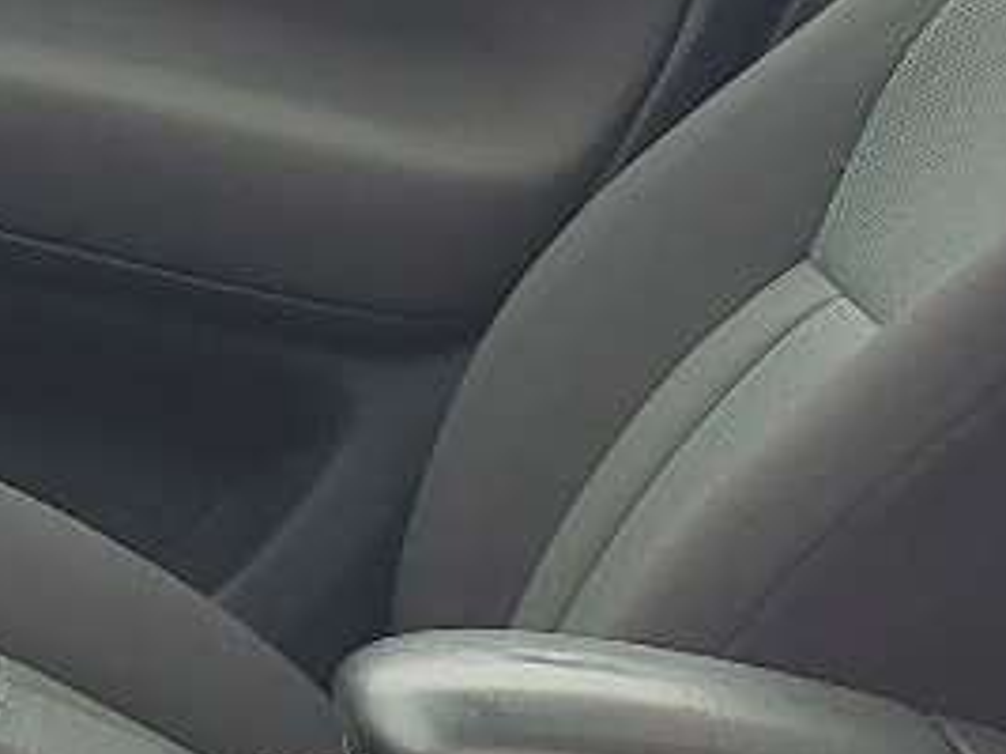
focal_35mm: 156
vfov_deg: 9.5
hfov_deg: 12.4
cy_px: 264
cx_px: -139
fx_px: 4532
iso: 50
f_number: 1.5
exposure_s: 1/526
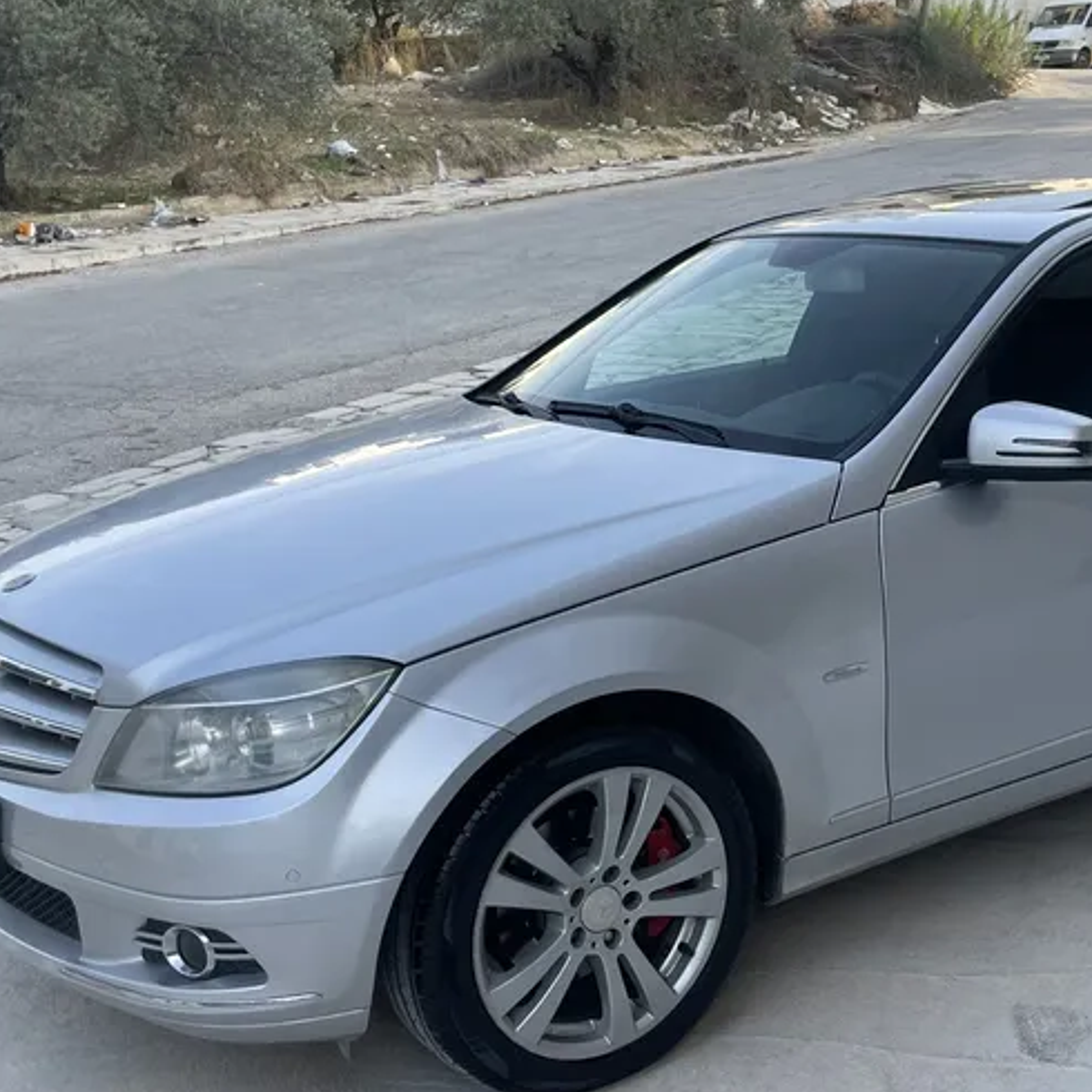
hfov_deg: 36.8
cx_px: 800
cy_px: 526
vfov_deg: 37.5
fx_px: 1606
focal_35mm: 45
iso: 32
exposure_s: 1/703
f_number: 1.6
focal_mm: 4.2
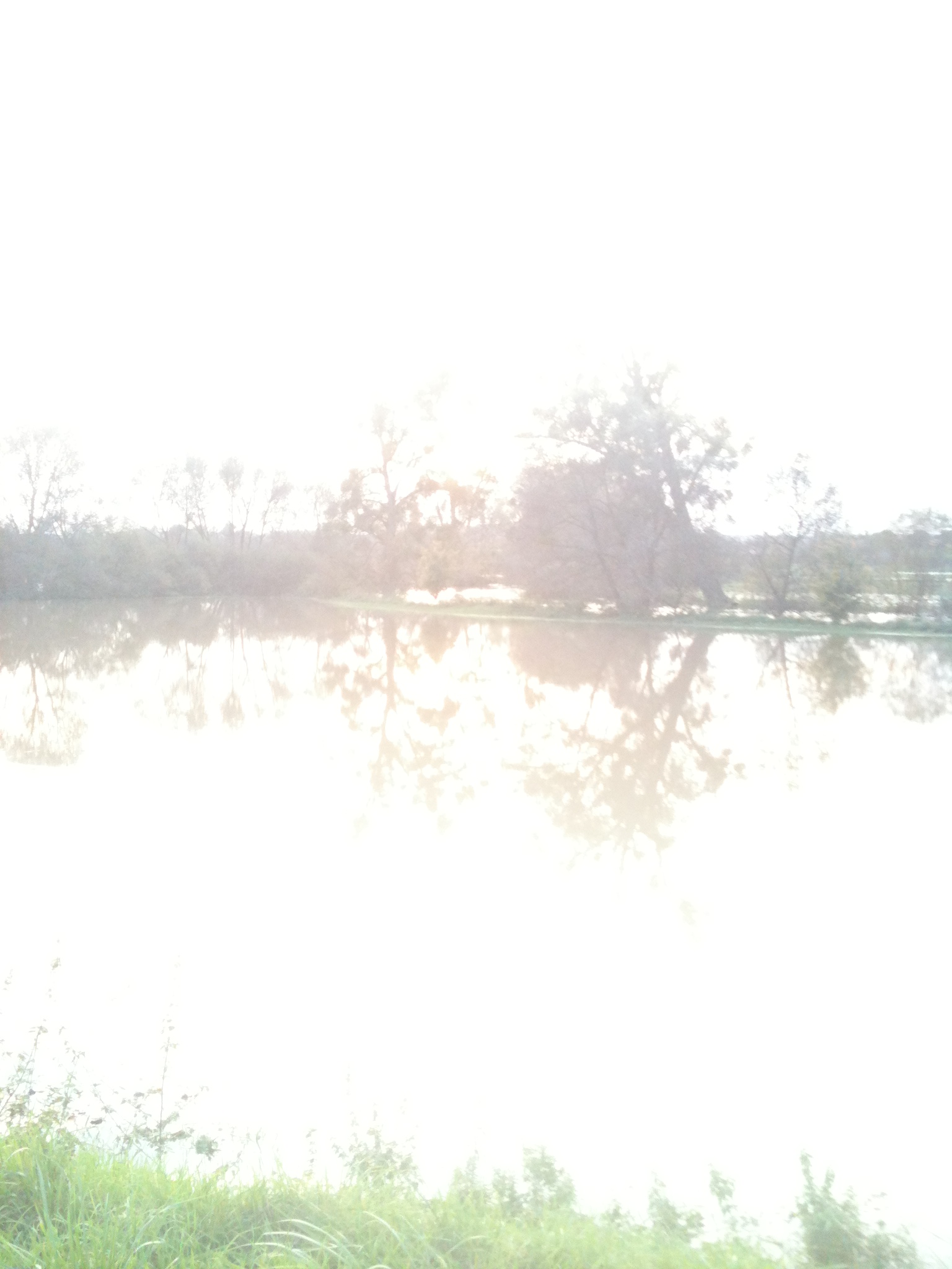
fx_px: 1283
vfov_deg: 52.6
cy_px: 634
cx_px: 476
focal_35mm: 35
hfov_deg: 40.7
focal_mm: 3.85
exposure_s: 1/30
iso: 80
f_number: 2.8
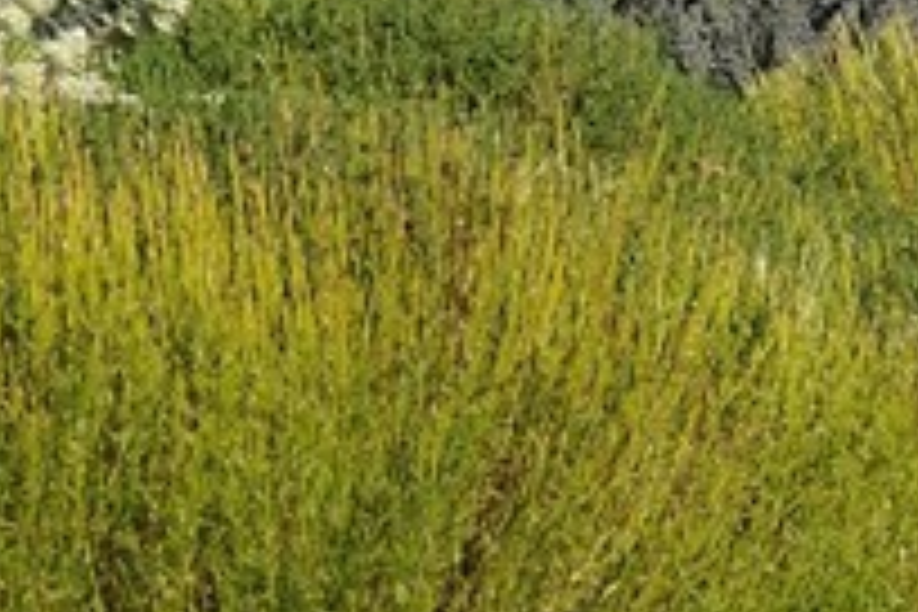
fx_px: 8006
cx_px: 3290
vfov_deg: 4.4
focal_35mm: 314
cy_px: 162
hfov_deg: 5.8
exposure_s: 1/160
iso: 200
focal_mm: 40
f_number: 11
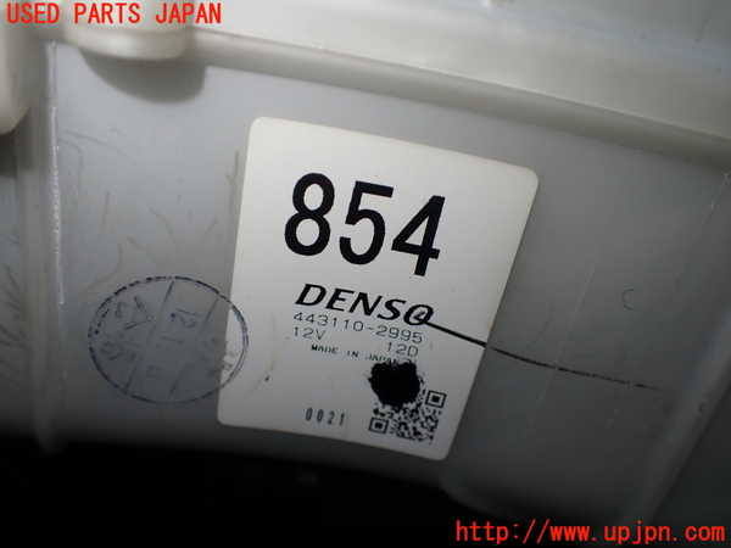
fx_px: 634
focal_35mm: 30
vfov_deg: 46.8
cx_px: 366
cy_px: 274
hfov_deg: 60.0
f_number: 2.3
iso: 100
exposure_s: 1/125
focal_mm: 5.4
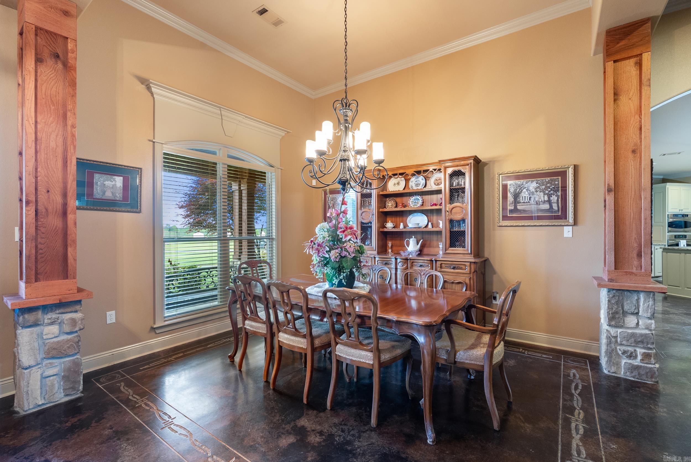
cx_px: 346
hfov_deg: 96.7
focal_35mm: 16
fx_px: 307
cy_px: 231
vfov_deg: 73.8
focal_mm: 16
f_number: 9
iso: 640
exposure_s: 1/1.25
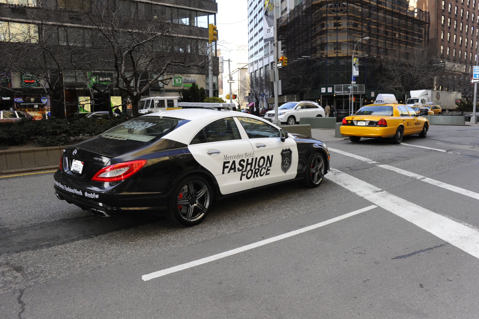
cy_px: 160
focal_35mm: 28
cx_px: 240
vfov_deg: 46.3
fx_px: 372
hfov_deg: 65.5
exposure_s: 1/250
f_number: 13
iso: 1250
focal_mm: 28
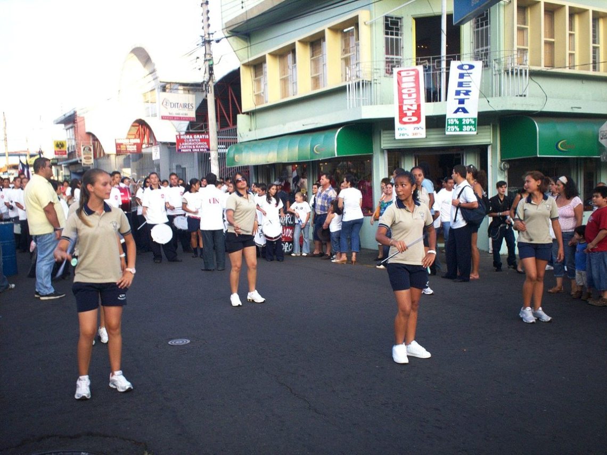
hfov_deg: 51.4
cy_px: 228
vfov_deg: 39.7
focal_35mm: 36
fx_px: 631
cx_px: 304
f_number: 4.5
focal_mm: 6
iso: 100
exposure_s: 1/63
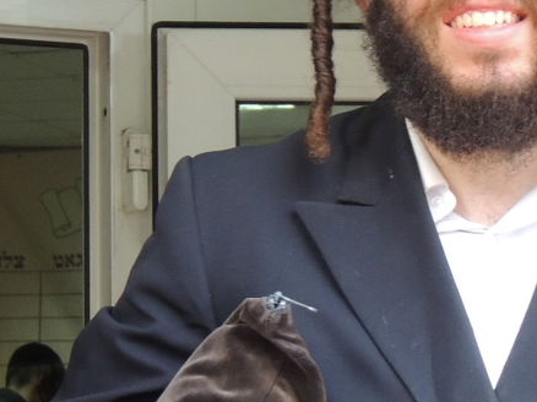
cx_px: 428
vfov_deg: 8.4
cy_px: 161
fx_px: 2729
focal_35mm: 176
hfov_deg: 11.2
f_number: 3.7
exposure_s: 1/60
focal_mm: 9.8
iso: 360
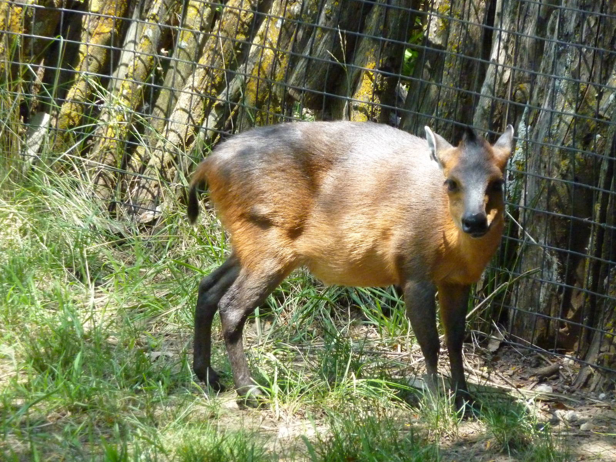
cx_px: 308
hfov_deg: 7.6
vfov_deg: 5.7
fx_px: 4627
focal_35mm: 260
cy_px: 231
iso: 800
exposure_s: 1/500
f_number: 4.7
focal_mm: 42.6
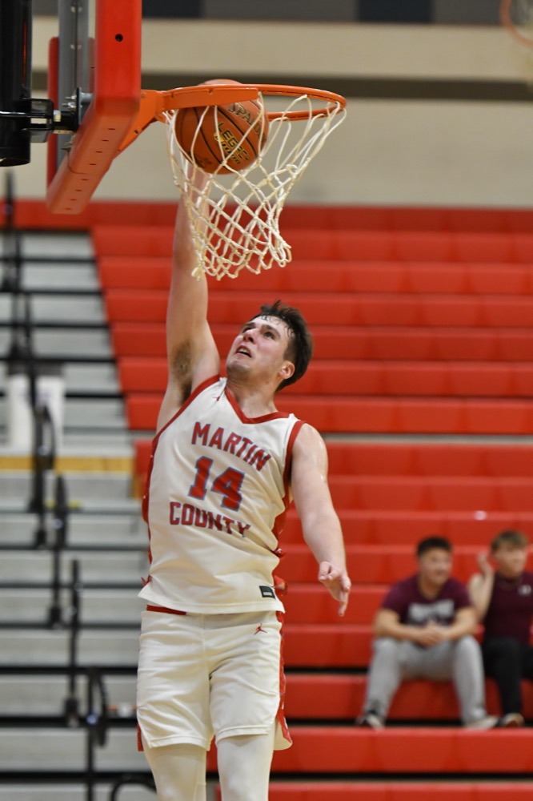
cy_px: 400
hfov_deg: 7.5
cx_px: 266
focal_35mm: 183
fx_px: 4067
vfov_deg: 11.2
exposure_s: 1/800
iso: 4000
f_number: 2.8
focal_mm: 122
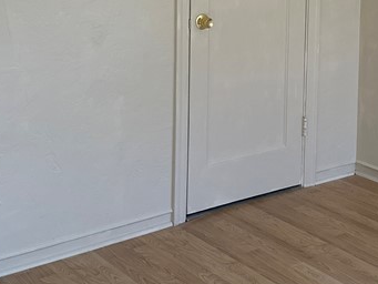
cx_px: 267
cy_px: 9
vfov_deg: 19.9
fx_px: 787
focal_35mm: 72
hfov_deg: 26.8
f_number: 1.78
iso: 160
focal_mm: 6.86
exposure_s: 1/121
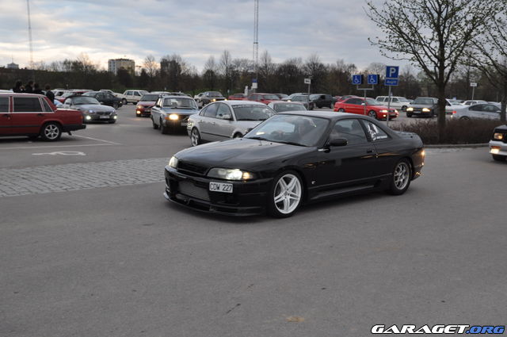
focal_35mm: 39
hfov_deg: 49.6
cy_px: 168
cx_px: 254
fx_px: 549
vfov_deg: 34.1
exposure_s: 1/100
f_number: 5
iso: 400
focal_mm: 26
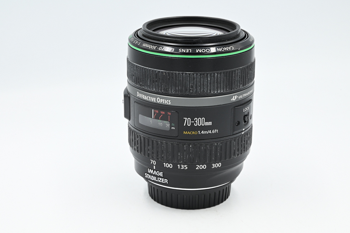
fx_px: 729
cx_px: 175
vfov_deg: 18.2
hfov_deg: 27.0
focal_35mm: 75
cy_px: 116
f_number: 14
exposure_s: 1/20
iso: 200
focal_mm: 75
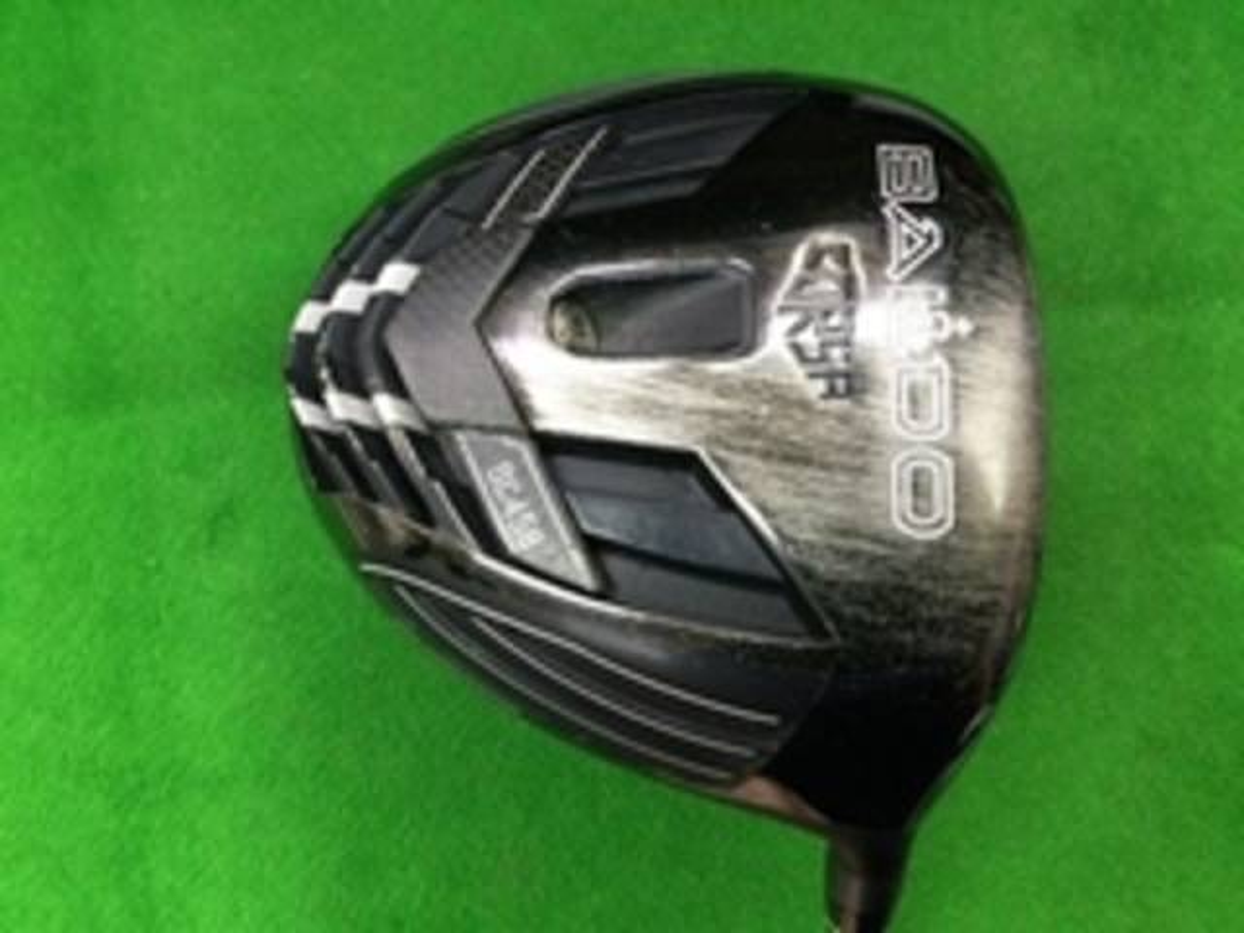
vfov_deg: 45.4
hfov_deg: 58.4
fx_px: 1114
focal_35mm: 31
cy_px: 466
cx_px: 622
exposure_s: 1/30
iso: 160
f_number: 2.4
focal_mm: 3.3
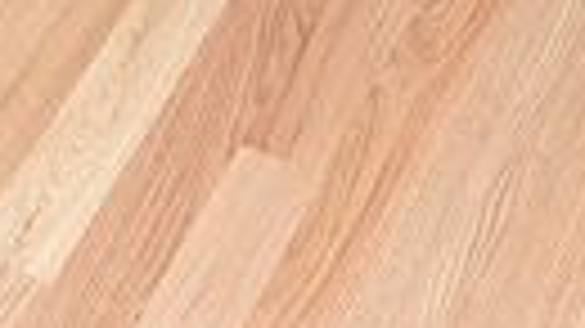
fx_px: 2496
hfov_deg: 13.3
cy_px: -1454
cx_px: 382
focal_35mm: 161
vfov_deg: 5.3
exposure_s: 1/50.7
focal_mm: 6.9
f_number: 1.68
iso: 384
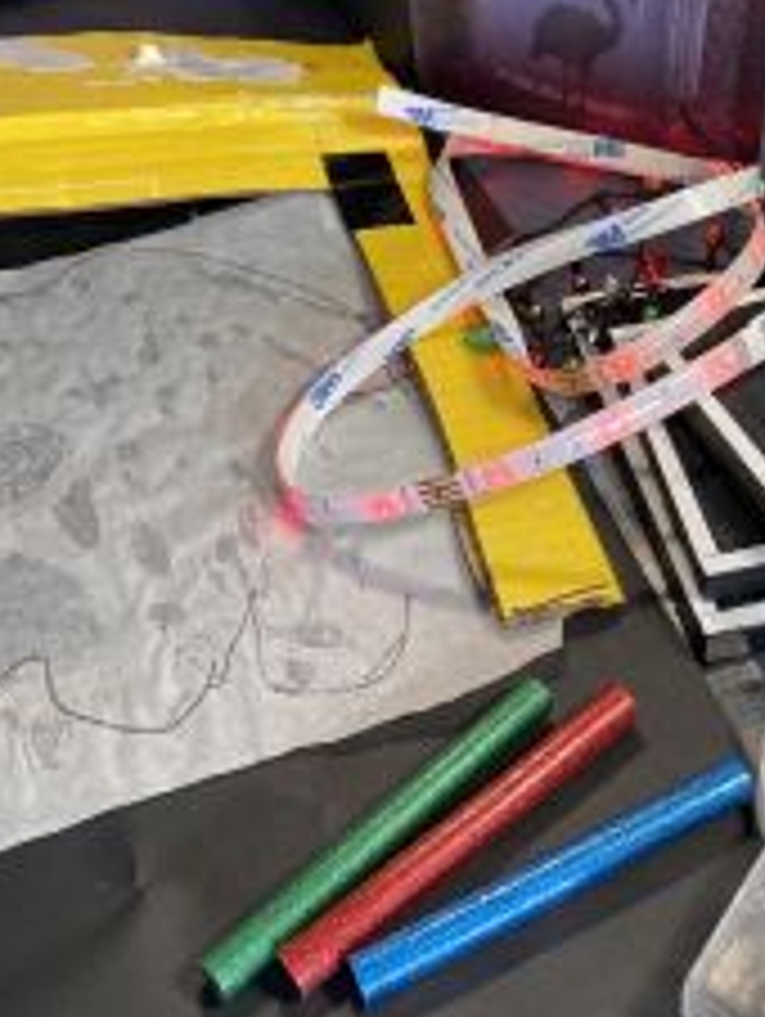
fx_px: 1353
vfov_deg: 40.9
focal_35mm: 46
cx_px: 590
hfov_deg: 30.9
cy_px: 378
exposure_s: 1/100
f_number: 1.8
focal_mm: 4.25
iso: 100
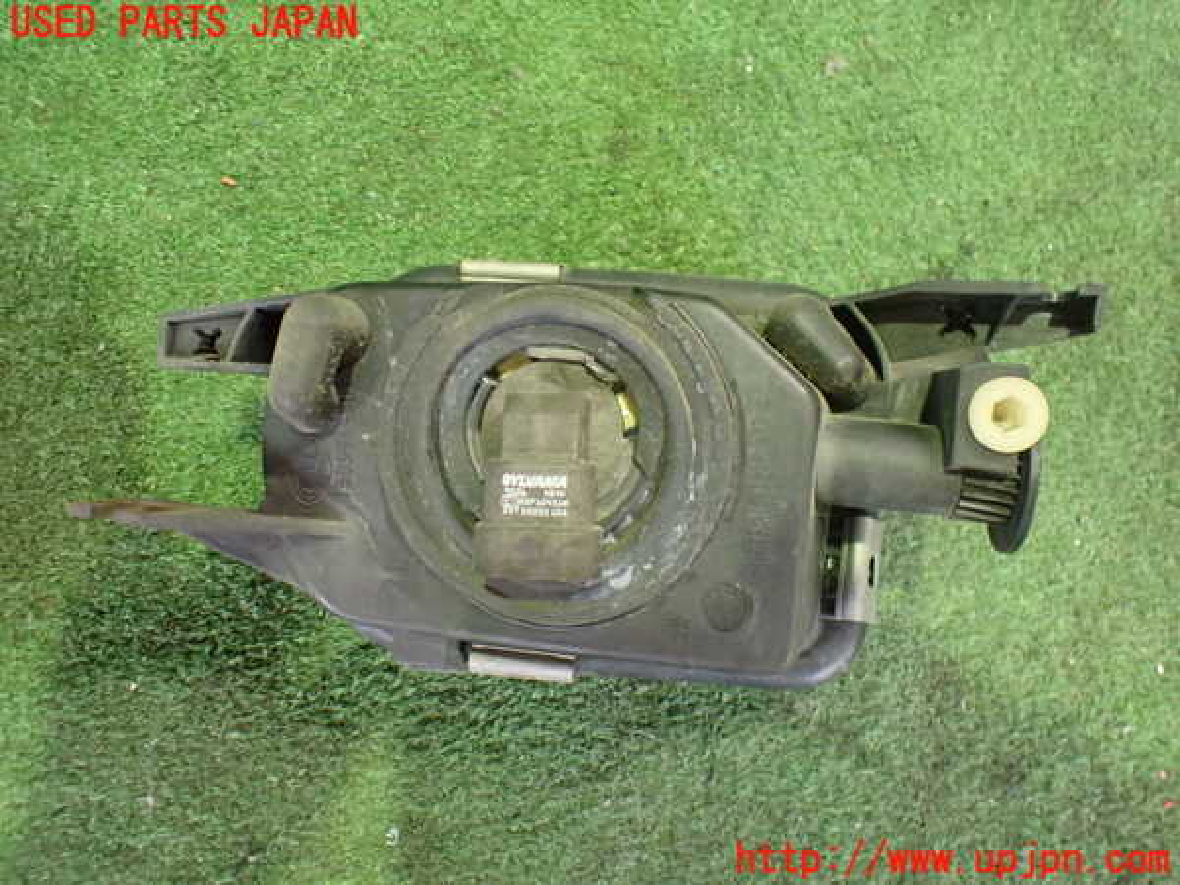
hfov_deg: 60.0
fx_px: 1023
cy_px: 442
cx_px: 590
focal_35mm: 30
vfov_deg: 46.8
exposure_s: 1/30
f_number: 2.3
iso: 1000
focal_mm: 5.4
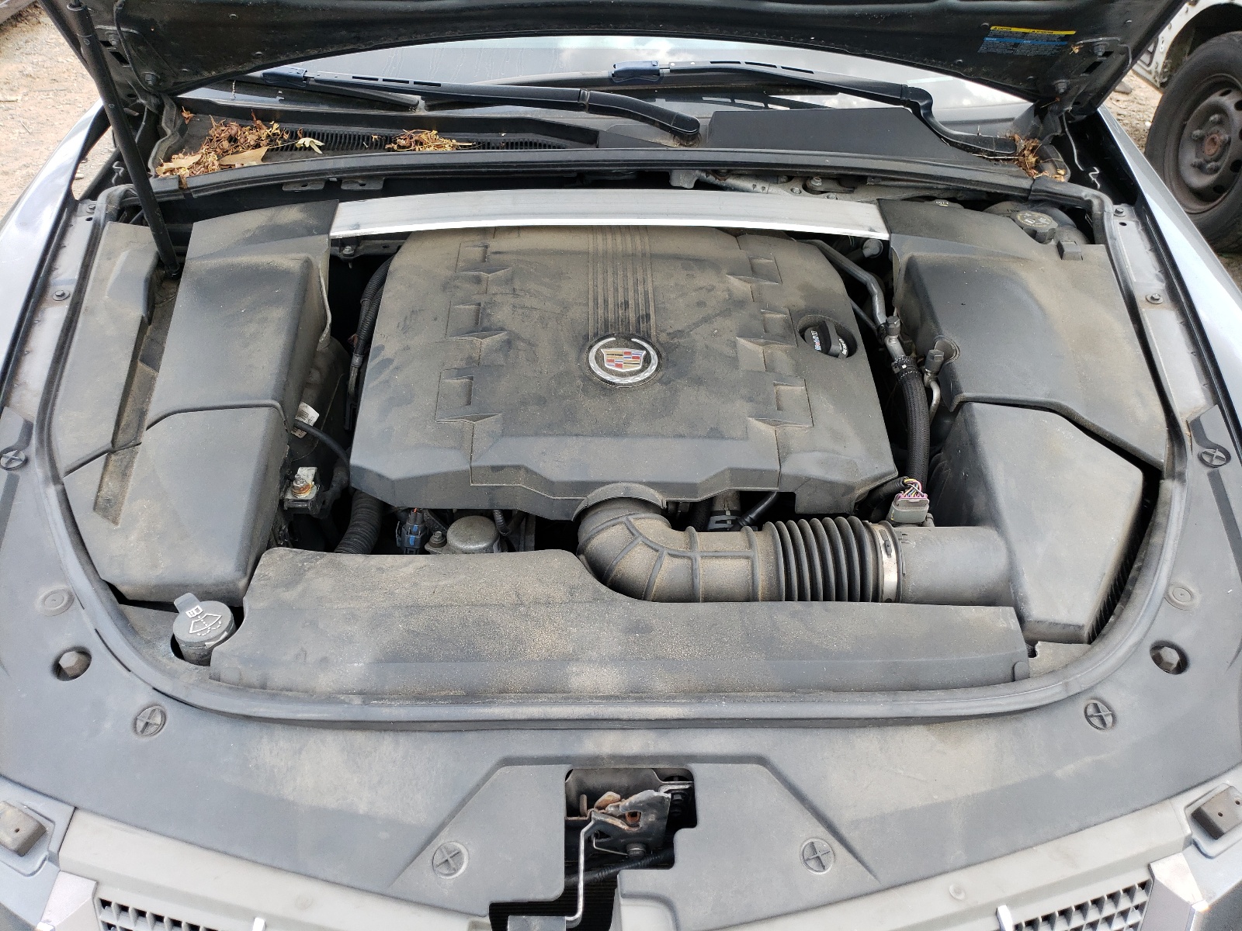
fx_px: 933
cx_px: 621
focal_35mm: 26
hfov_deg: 67.3
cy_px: 466
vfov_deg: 53.1
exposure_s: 1/278
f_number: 1.5
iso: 50
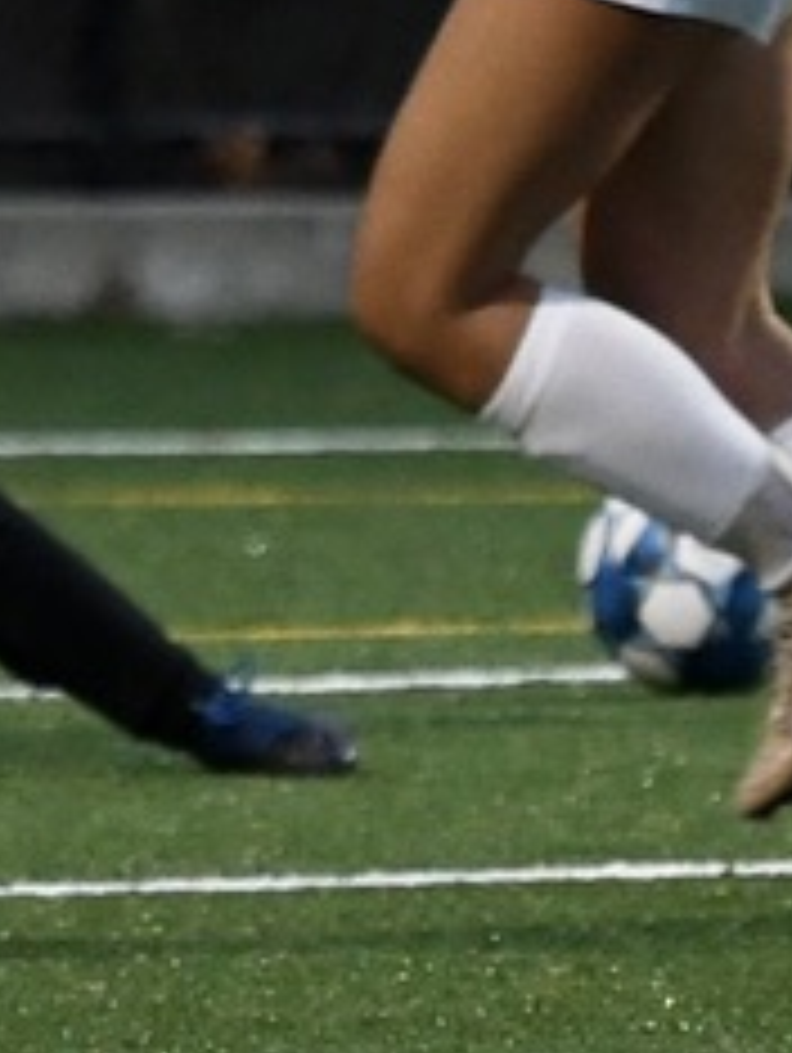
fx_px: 30512
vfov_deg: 2.0
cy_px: -230
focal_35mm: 1002
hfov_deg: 1.5
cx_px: 680
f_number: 2.8
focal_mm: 150
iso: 1250
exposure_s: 1/800
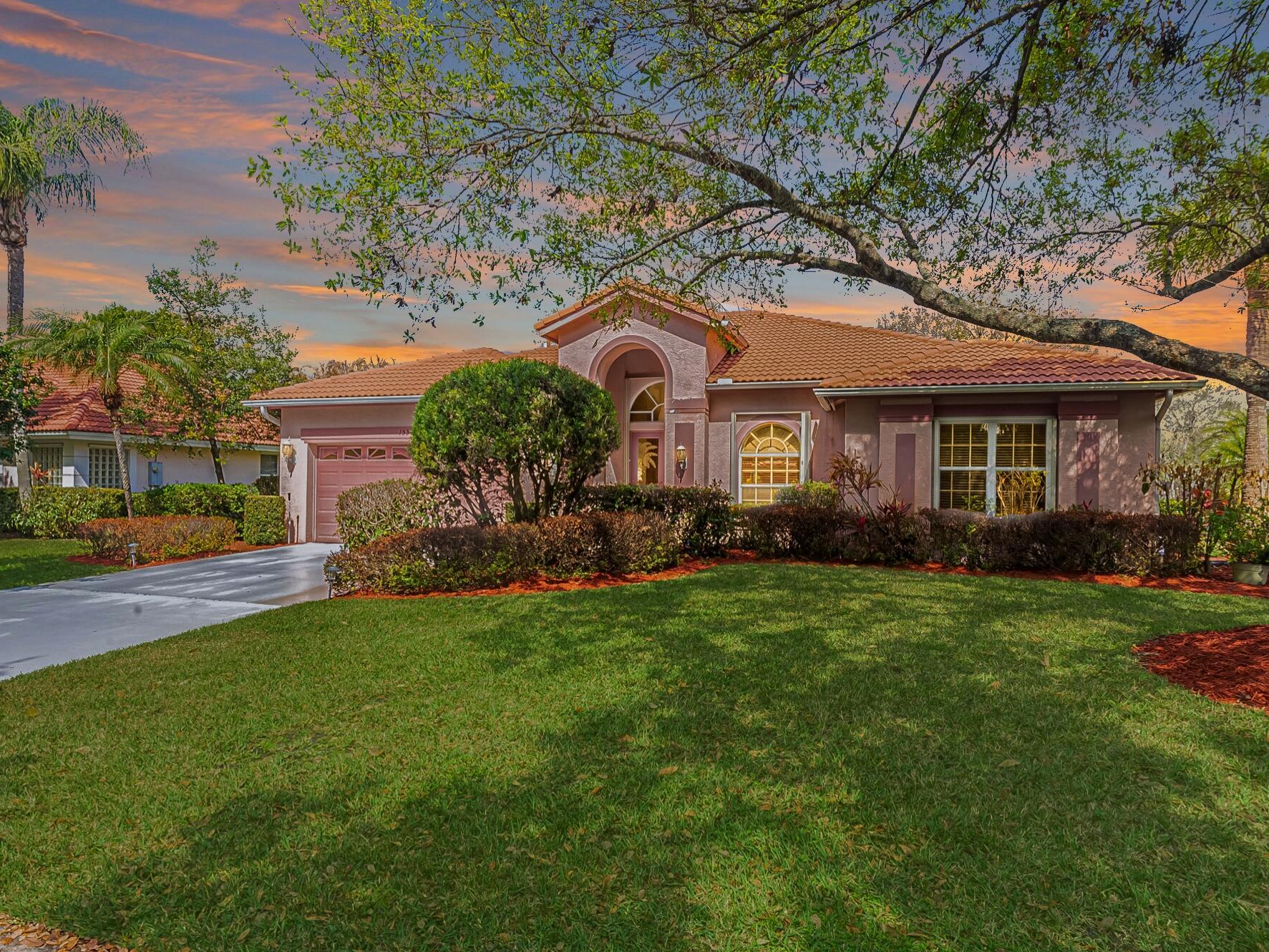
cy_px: 484
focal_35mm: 20
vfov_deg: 66.0
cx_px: 625
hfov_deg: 81.7
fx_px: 733
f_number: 18
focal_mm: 12
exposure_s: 1/50
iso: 100
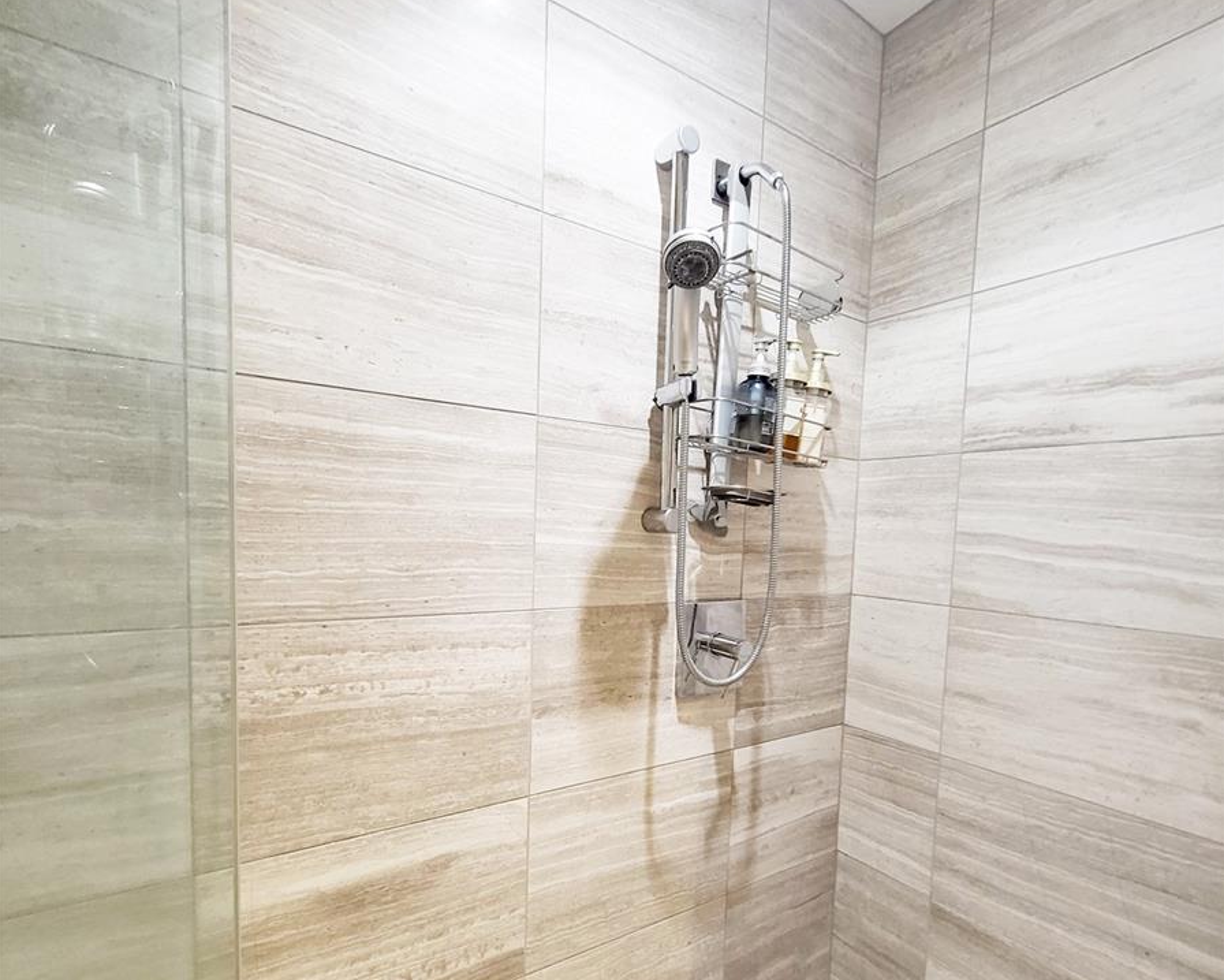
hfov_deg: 89.6
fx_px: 616
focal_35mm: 17
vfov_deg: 76.5
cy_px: 564
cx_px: 612
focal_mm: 1.74
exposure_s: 1/30
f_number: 2.2
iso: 320
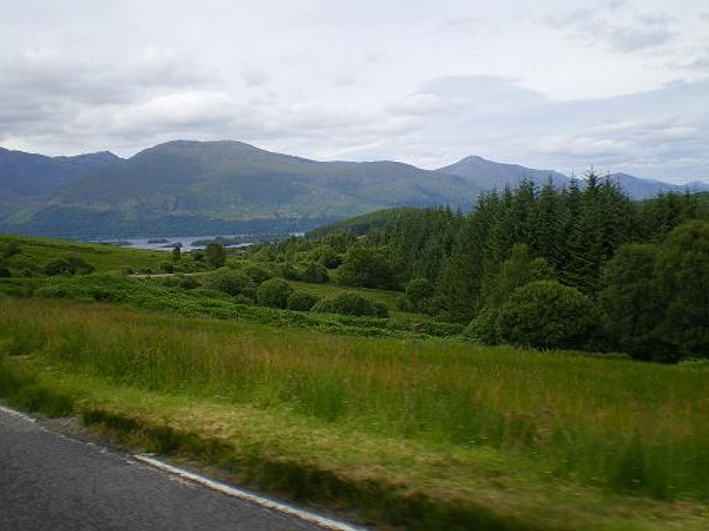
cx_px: 354
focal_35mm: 38
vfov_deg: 37.7
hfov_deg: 49.0
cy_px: 266
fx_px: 778
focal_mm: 6.3
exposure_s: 1/320
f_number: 4.6
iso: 64
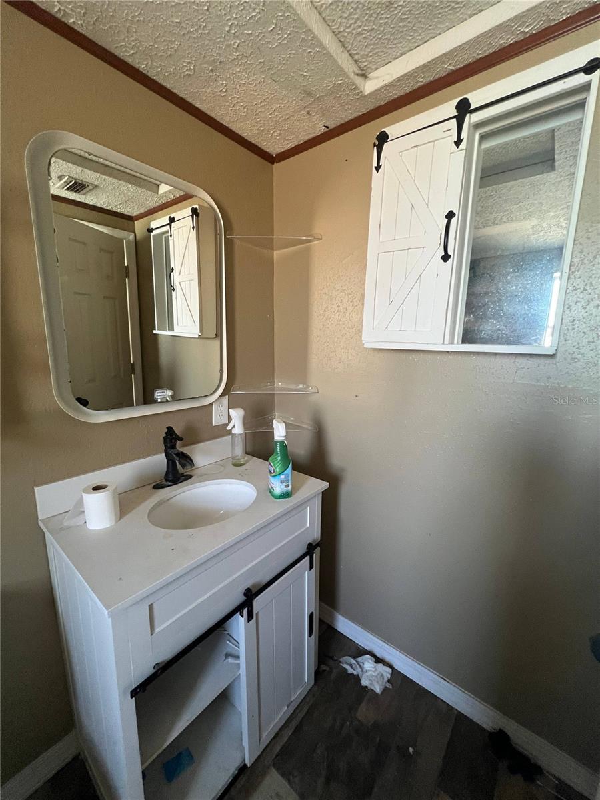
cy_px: 400
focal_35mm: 13
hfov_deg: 89.9
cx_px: 300
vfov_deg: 106.2
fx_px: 300
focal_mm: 1.57
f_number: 1.8
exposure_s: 1/60
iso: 400
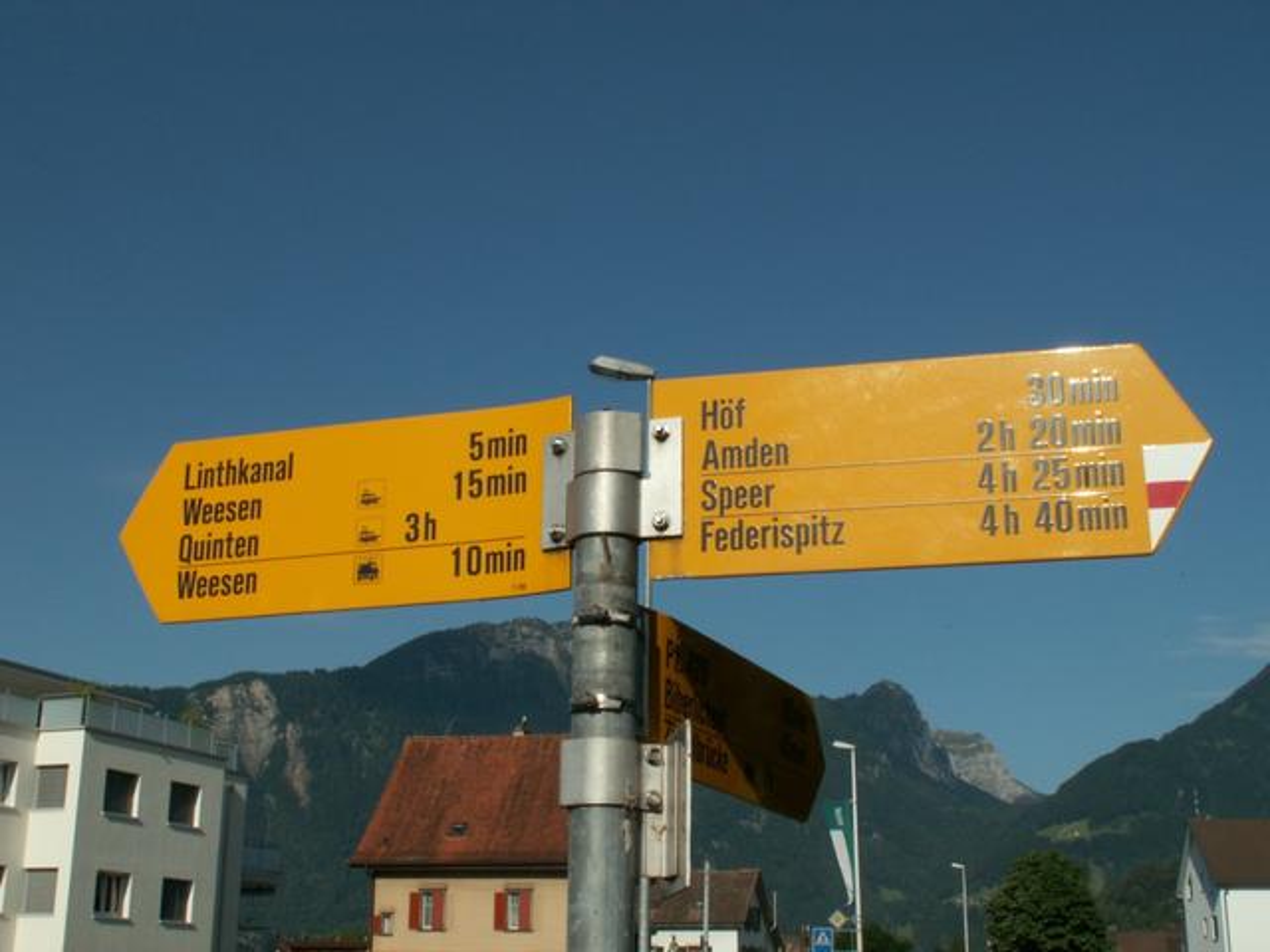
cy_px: 476
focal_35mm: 44
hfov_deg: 42.9
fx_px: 1614
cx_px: 635
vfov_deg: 32.9
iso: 50
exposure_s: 1/320
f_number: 8
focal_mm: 7.23
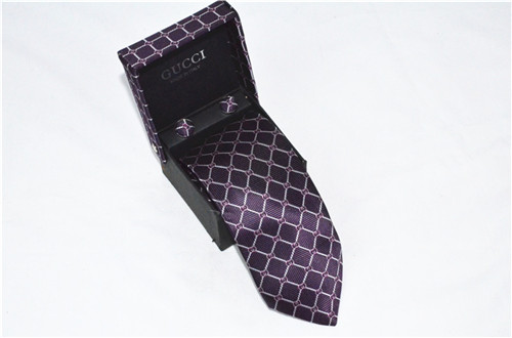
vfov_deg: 20.0
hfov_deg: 30.0
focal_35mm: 68
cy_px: 169
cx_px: 256
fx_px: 957
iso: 6400
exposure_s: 1/250
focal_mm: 45
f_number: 29
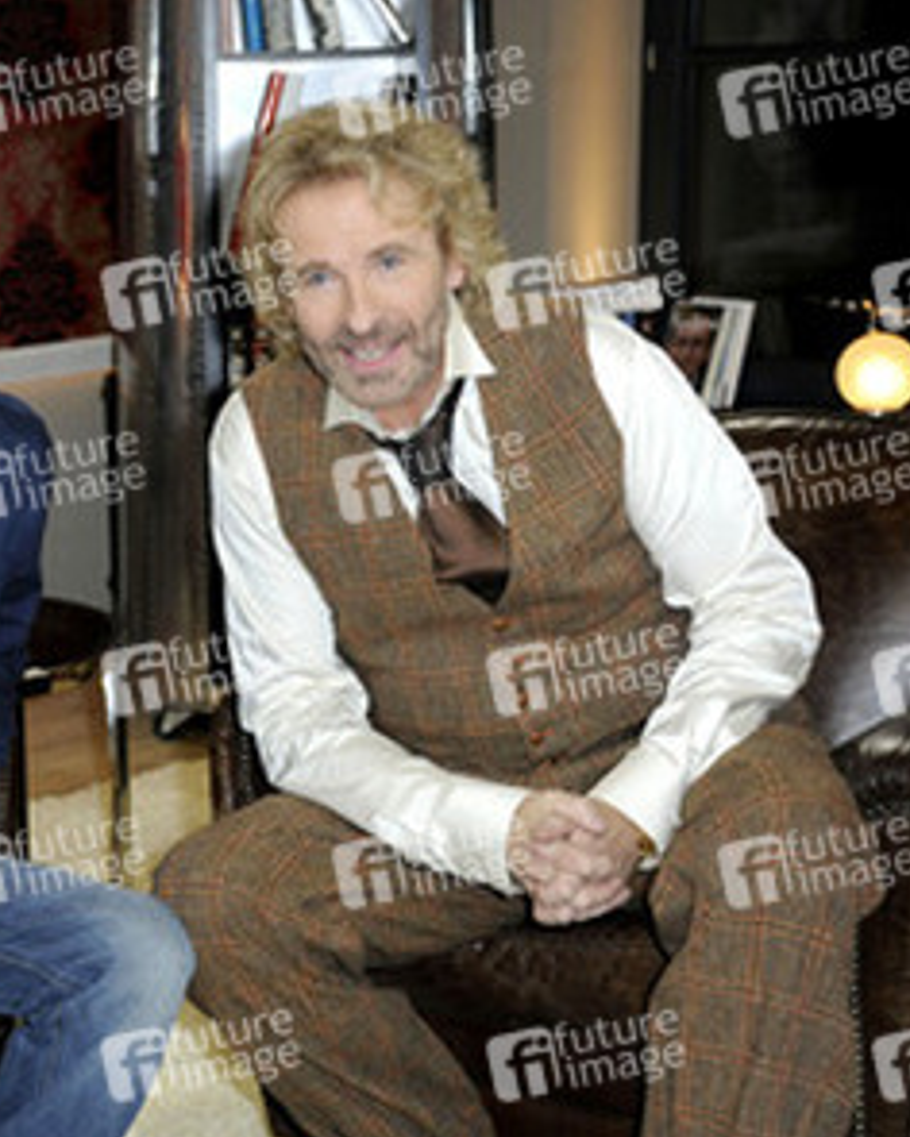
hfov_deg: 17.0
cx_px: 98
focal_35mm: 89
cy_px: 574
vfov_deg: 21.5
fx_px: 2996
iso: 2500
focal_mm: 62
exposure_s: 1/160
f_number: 5.6
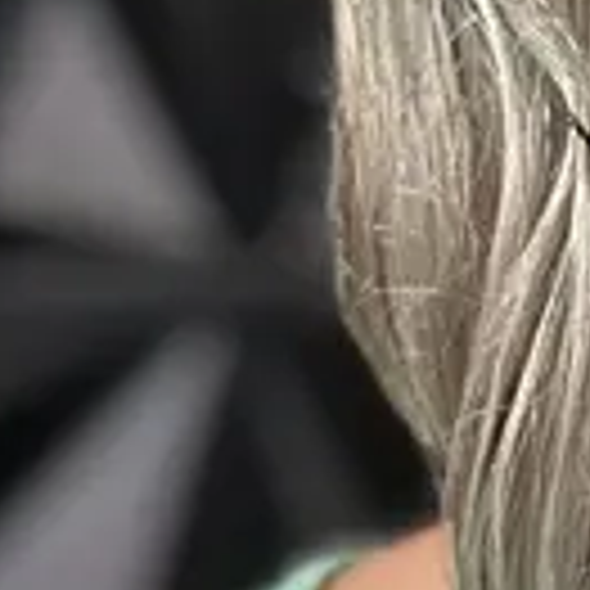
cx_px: 1049
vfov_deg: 4.4
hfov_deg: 4.4
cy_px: -464
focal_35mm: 390
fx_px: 7520
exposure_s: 1/100
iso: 125
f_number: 1.78
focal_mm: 6.86
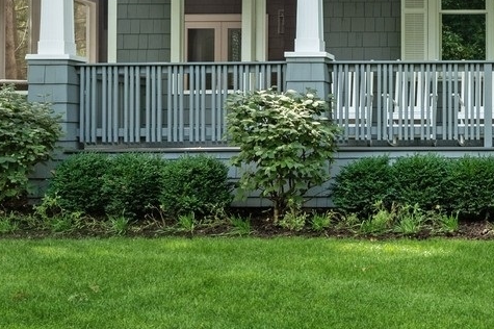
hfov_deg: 28.6
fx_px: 901
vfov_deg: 19.8
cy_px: -32
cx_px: 505
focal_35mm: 66
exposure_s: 1/15
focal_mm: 19.5
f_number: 10
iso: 100
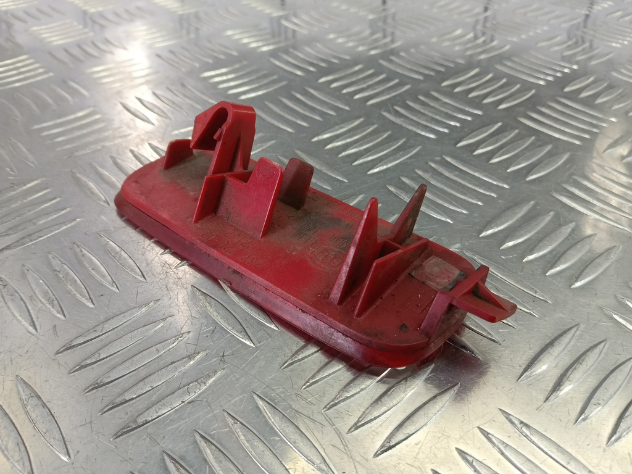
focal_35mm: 23
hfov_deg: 73.9
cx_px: 316
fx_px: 420
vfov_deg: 58.9
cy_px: 237
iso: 133
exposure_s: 1/50
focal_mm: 4.11
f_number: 1.6
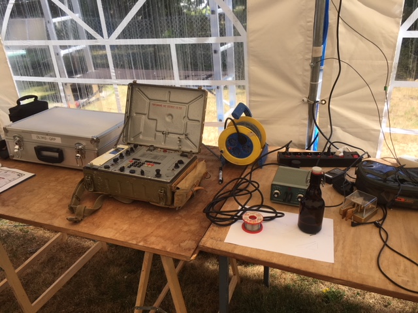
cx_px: 209
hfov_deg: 61.7
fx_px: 350
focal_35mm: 29
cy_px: 156
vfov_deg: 48.2
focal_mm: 4.15
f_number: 2.2
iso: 25
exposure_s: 1/377
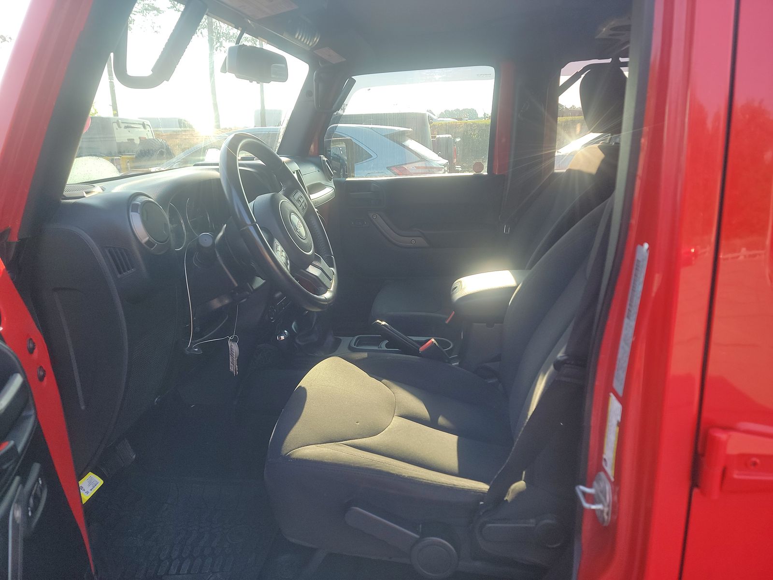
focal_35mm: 24
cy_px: 290
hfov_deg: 71.6
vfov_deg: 56.8
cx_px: 386
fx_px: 536
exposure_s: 1/119
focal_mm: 6.7
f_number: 1.8
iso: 61
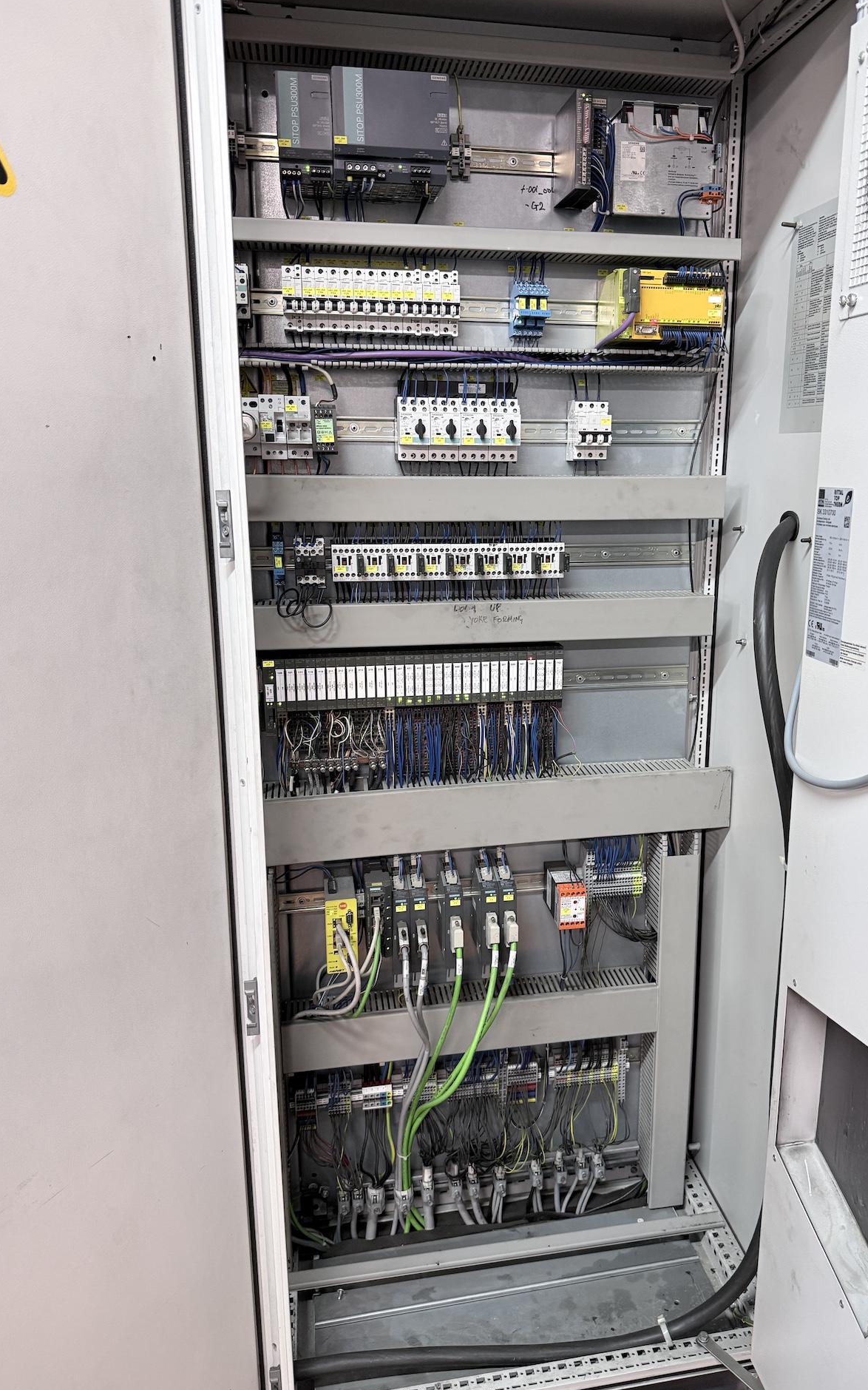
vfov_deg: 70.4
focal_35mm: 26
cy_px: 688
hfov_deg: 47.3
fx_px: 984
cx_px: 518
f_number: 1.78
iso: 250
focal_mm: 6.76
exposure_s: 1/50
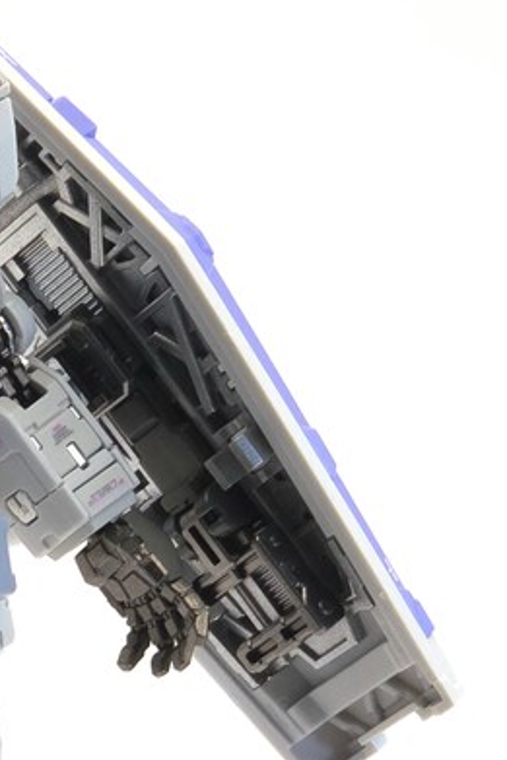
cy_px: 674
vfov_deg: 9.3
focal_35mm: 220
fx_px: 4643
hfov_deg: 6.2
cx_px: -142
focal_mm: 7
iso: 50
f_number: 2.4
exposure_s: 1/60.2
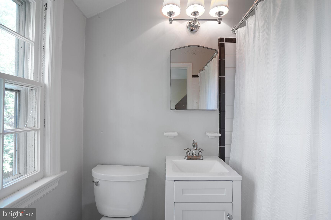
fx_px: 147
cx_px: 166
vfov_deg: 73.7
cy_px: 110
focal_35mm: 16
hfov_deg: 96.7
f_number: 8
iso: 800
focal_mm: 16
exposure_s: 1/5
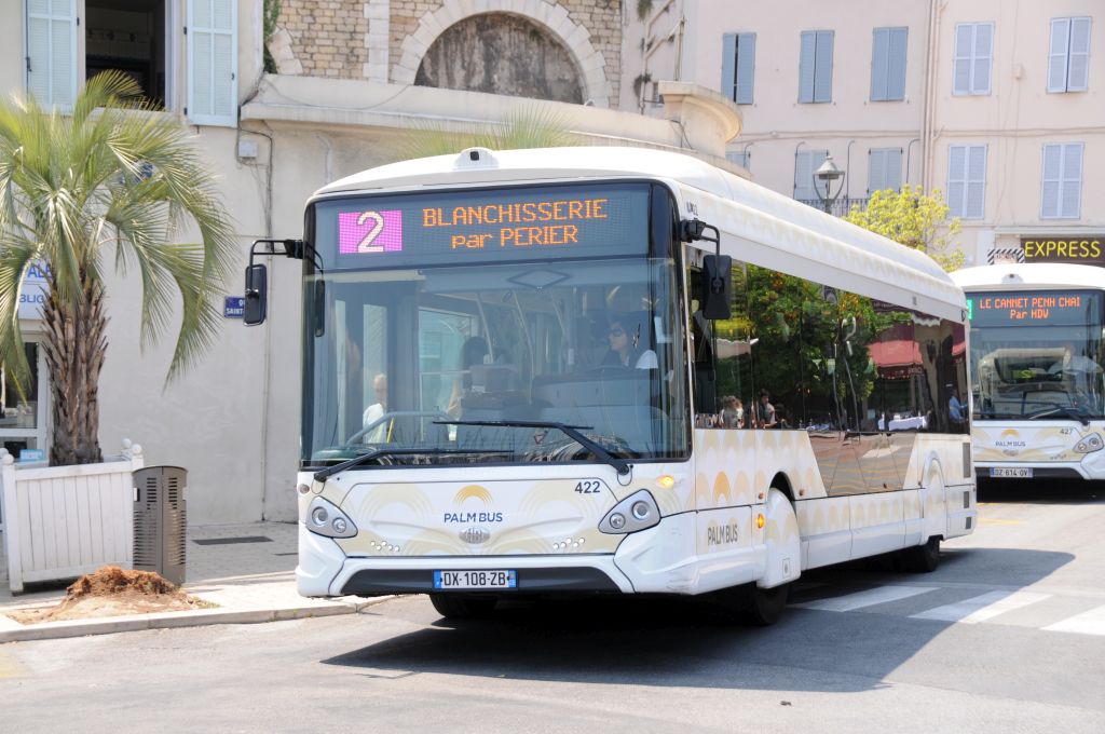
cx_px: 552
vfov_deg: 16.5
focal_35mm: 82
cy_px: 367
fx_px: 2529
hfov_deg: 24.6
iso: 200
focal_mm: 55
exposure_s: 1/250
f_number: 8
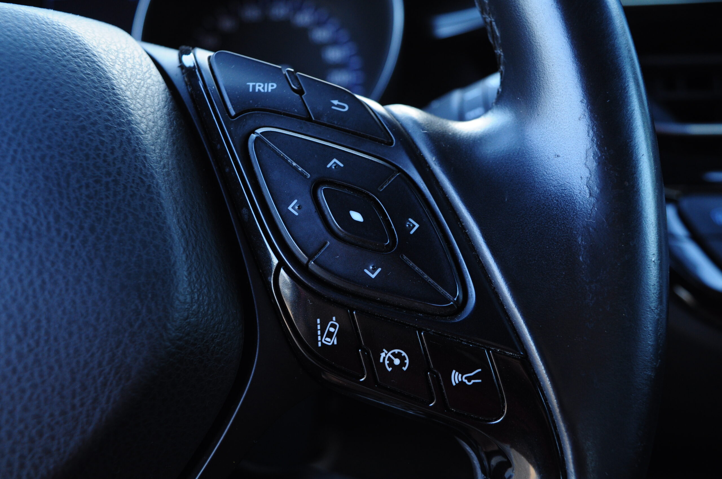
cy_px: 240
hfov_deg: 45.0
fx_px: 871
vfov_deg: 30.8
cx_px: 361
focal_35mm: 44
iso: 500
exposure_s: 1/40
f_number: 5.6
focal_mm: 29
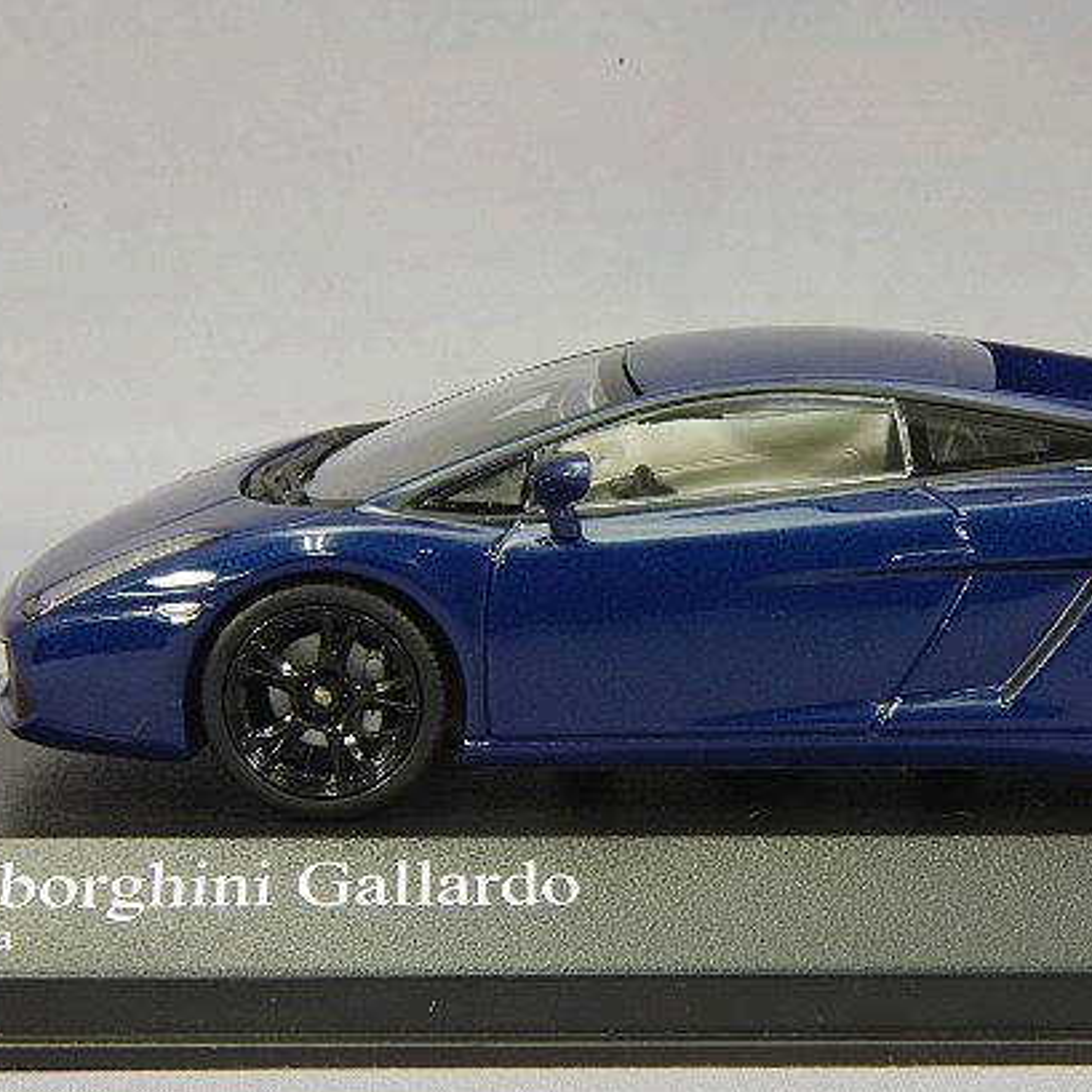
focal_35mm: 149
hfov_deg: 11.7
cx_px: 772
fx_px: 5318
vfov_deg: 11.7
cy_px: 565
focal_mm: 75
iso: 400
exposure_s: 1
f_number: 32
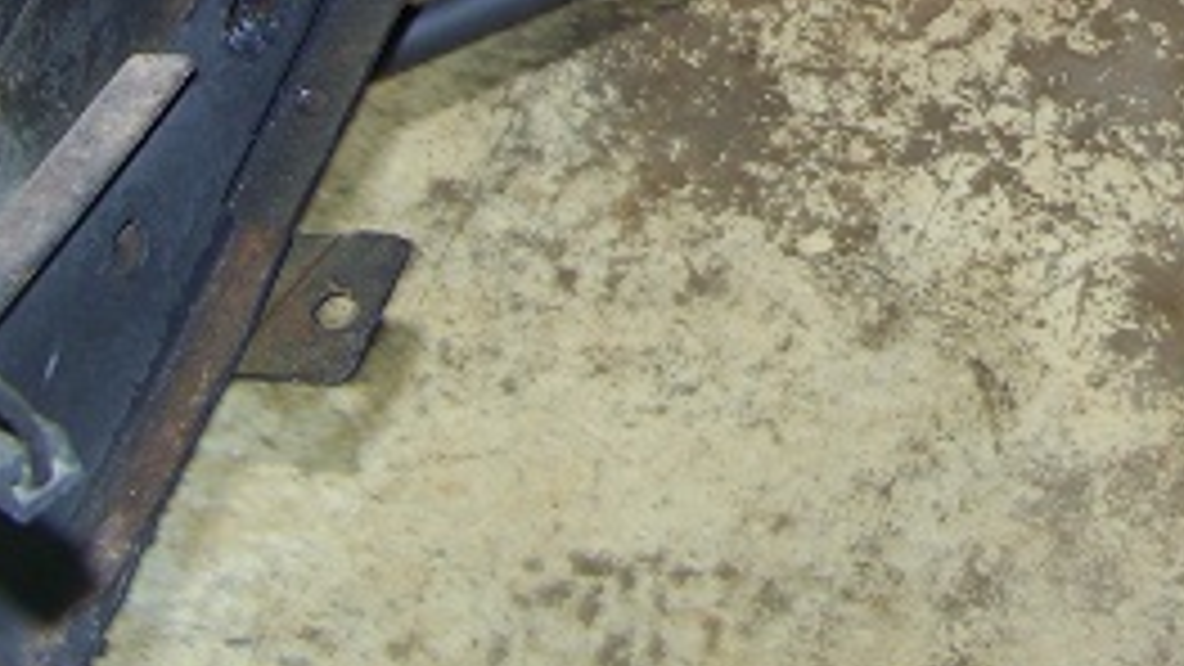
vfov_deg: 12.4
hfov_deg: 22.2
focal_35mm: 93
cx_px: 1141
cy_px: -338
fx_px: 2920
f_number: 2.8
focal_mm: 5.85
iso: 64
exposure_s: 1/30
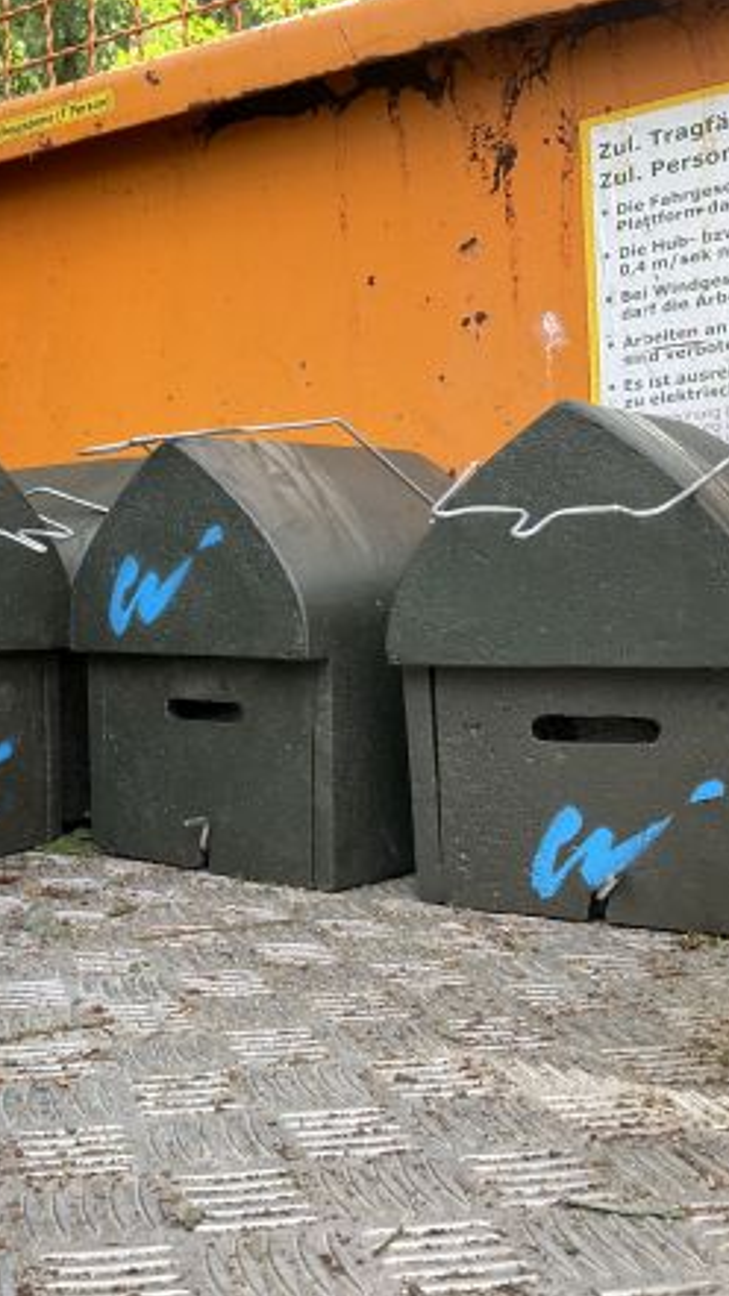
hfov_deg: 26.7
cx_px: 59
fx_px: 1478
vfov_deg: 47.4
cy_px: 644
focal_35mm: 43
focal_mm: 3
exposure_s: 1/127
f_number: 1.8
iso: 16
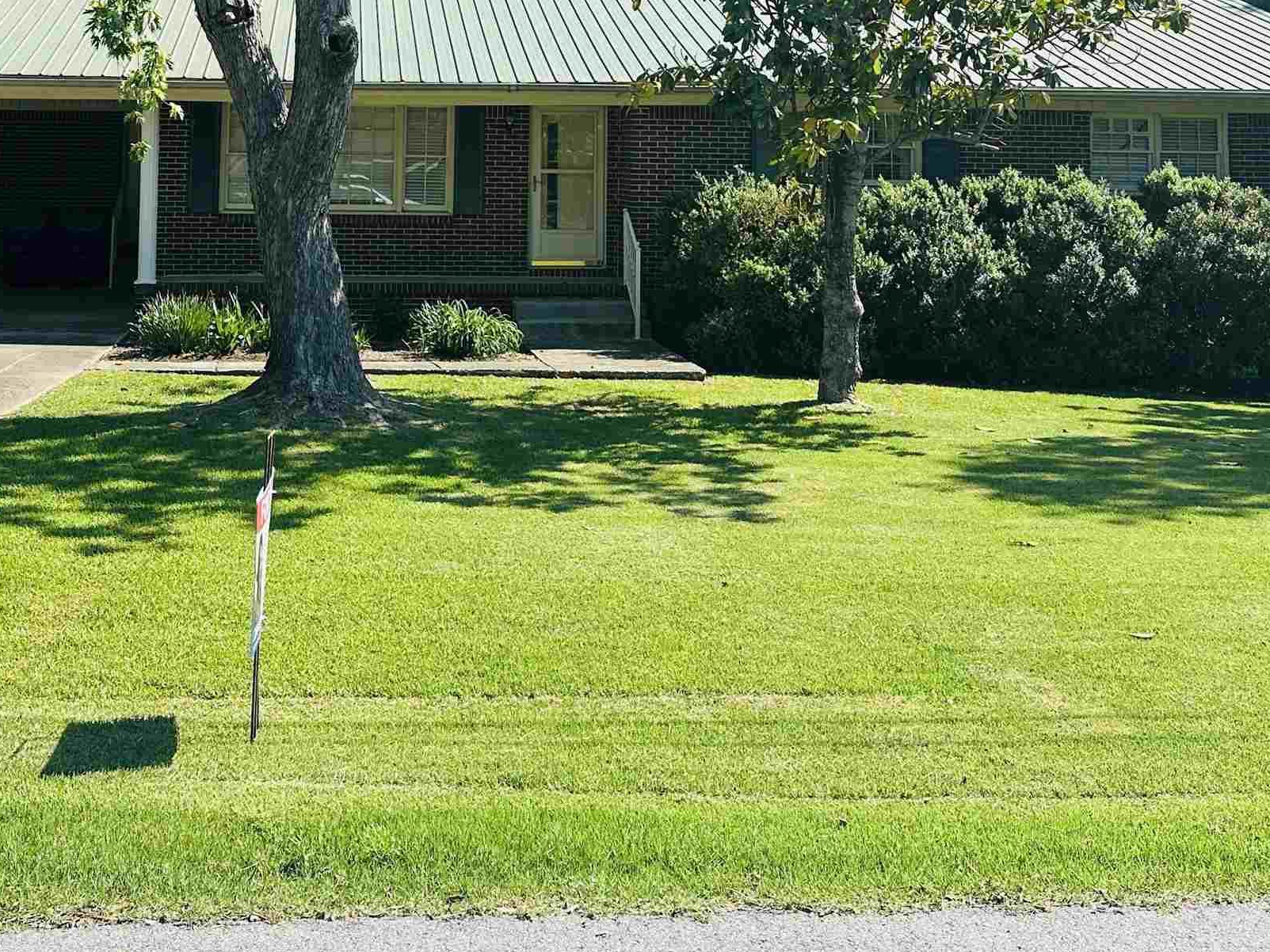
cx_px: 485
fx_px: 1688
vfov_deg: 29.8
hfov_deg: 41.0
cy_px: 49
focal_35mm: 46
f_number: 1.78
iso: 80
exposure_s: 1/2028
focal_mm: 6.86
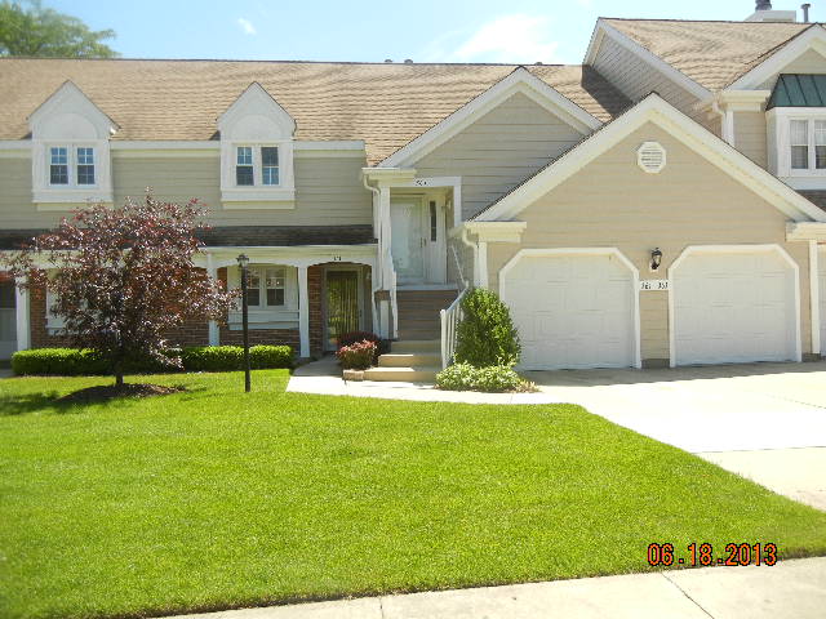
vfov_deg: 46.8
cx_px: 413
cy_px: 310
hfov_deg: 60.0
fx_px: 716
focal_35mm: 30
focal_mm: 5.4
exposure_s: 1/763
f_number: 3.5
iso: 160
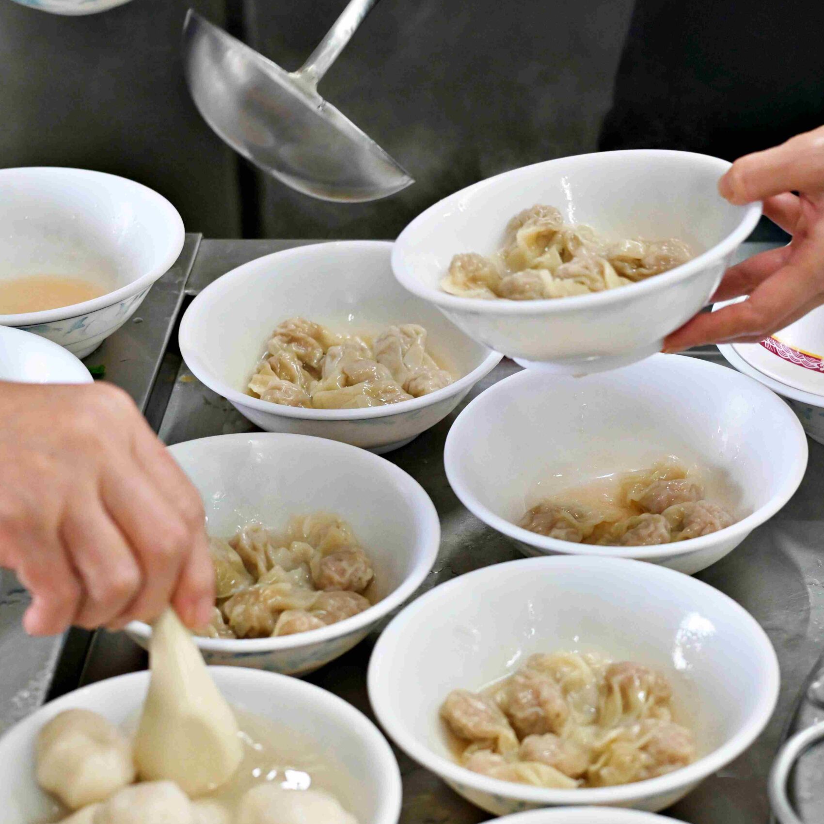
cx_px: 527
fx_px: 2585
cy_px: 413
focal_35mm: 96
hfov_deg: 18.1
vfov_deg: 18.1
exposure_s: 1/200
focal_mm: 50
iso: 1000
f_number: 3.2
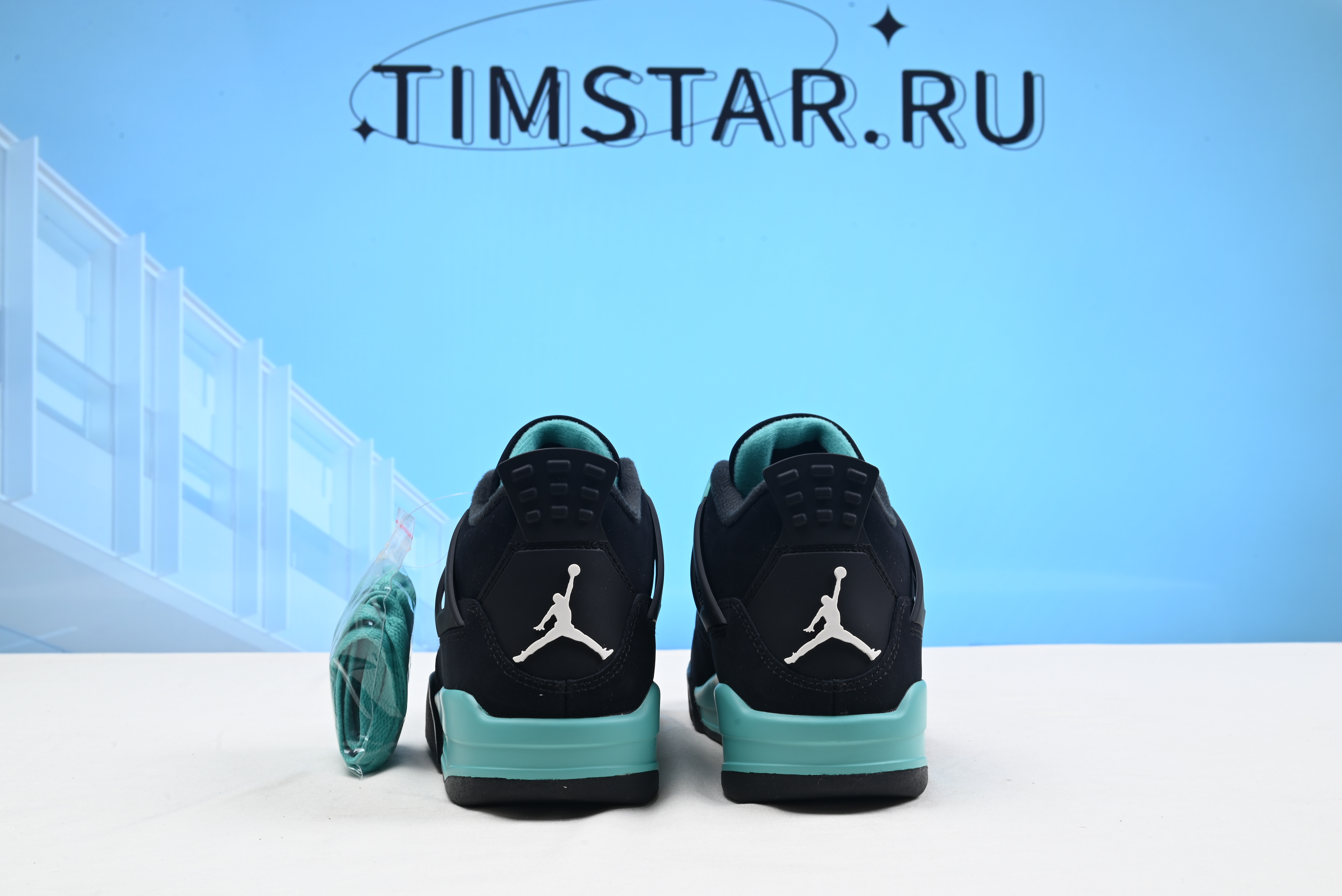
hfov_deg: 50.7
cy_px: 448
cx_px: 671
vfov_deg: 35.1
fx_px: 1417
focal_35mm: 38
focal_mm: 38
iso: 100
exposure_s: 1/2
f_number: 16
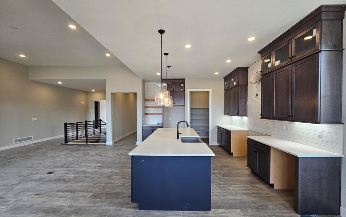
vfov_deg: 78.6
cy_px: 112
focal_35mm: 14
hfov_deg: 105.3
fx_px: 132
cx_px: 174
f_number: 2.2
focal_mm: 2.2
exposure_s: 1/60
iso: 80
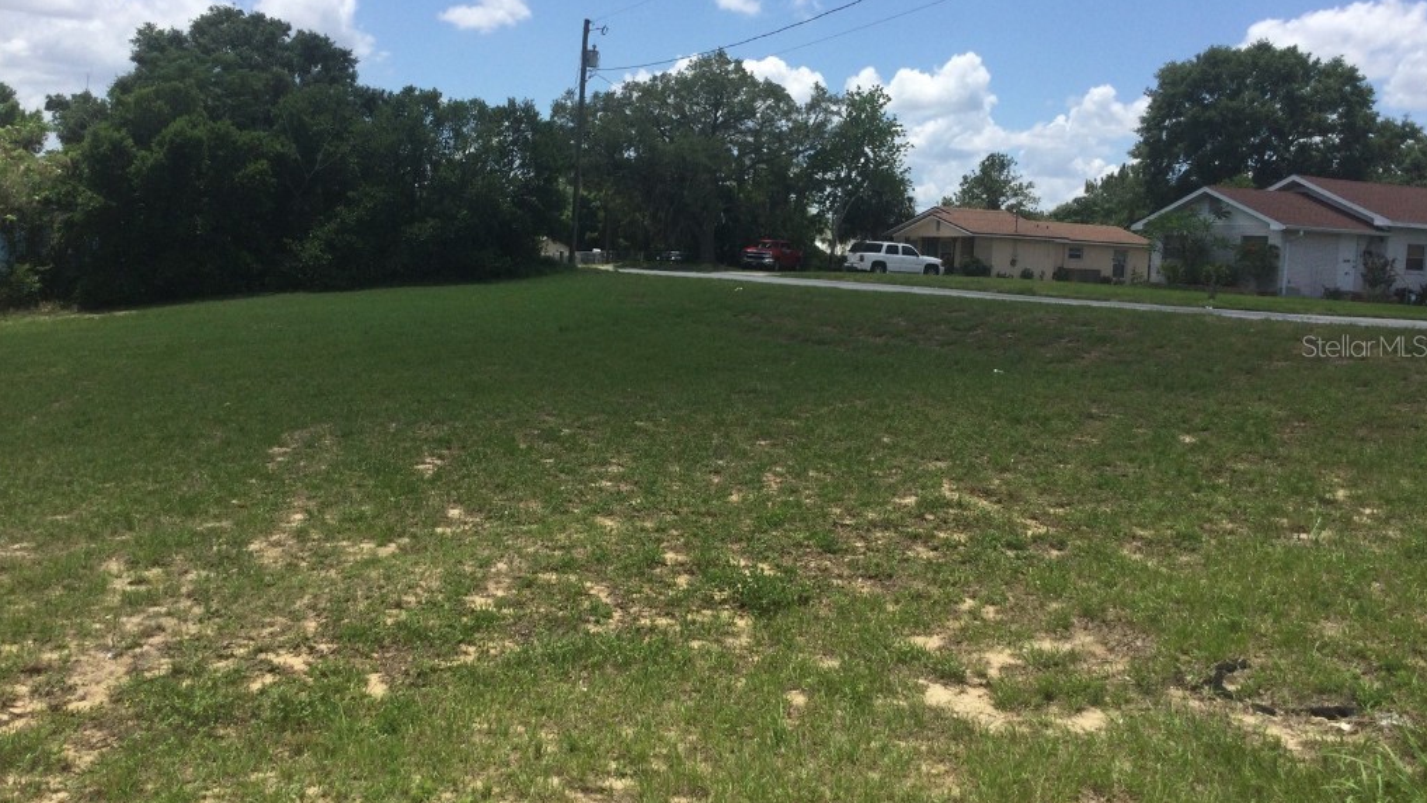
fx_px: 1286
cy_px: 345
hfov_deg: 58.0
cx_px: 716
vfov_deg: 34.6
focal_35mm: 34
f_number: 2.4
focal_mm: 3.3
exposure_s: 1/1567
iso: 25
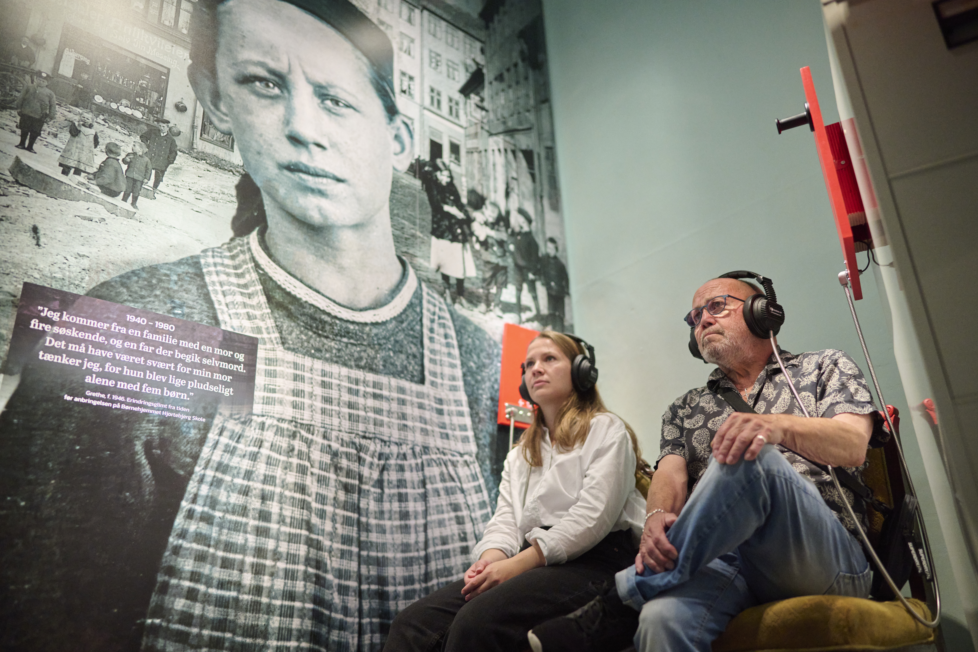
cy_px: 326
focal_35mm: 28
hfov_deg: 65.5
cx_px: 489
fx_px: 761
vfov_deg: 46.4
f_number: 1.4
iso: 1600
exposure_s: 1/160
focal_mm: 28
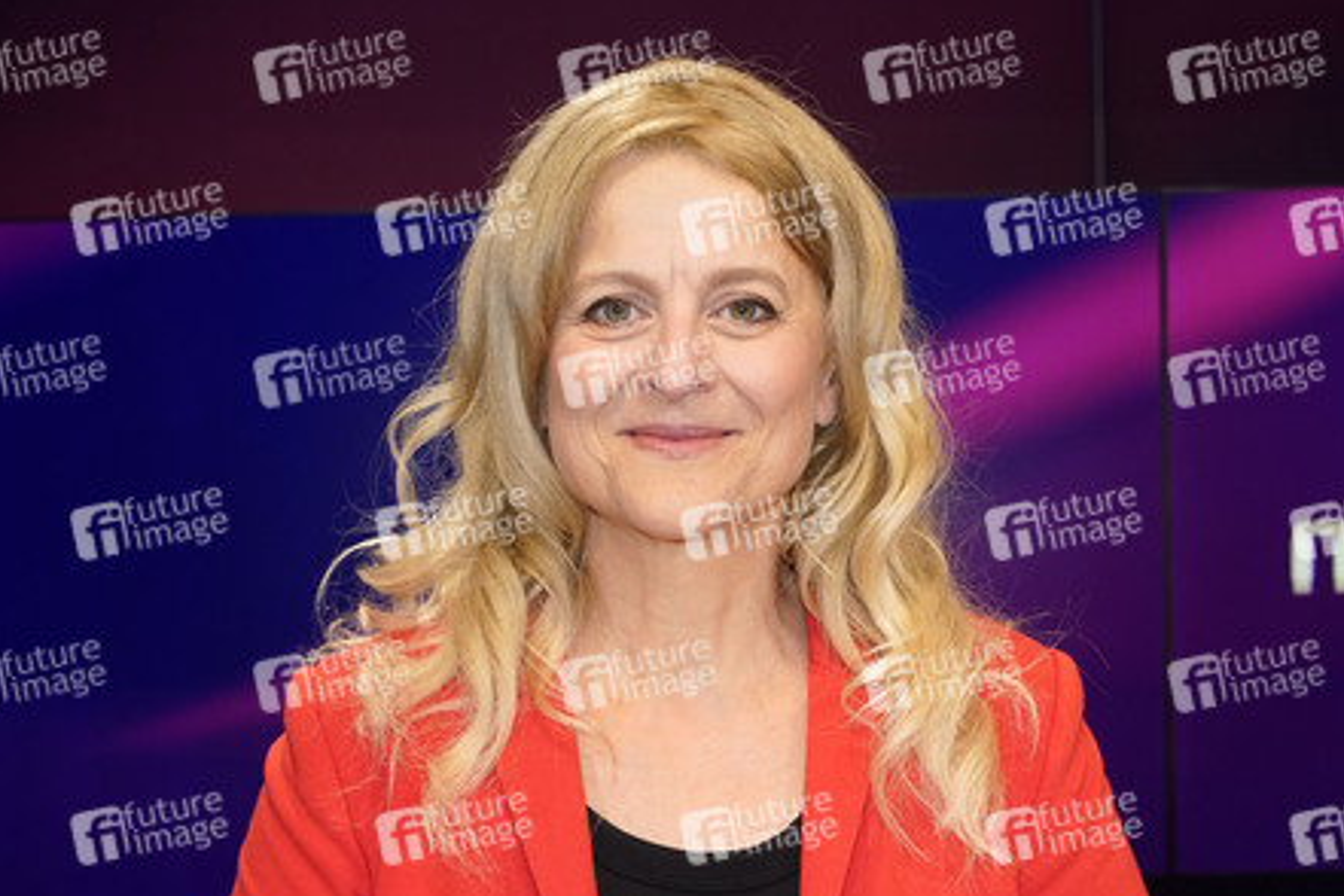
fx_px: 1755
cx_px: 678
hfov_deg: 41.9
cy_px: 448
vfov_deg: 28.6
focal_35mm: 47
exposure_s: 1/160
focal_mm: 46
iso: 2000
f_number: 5.6
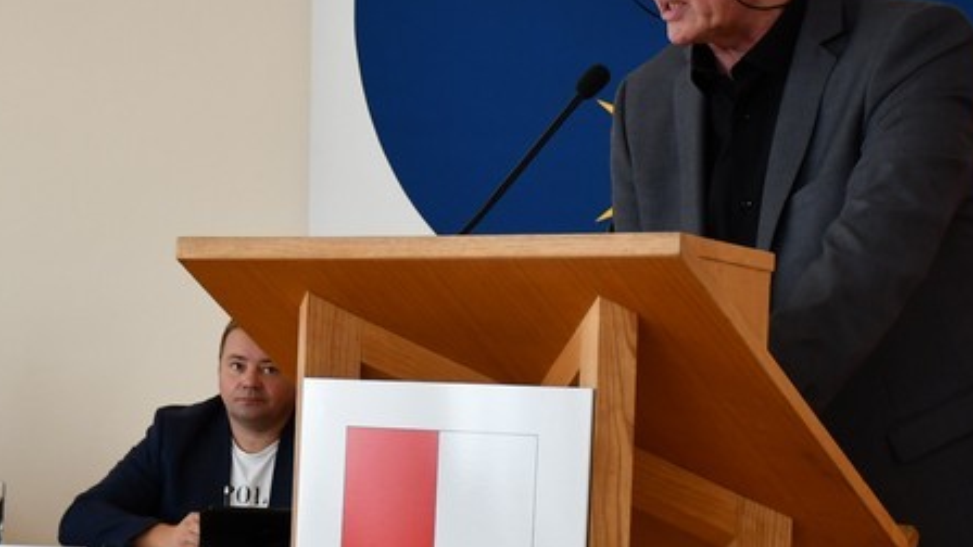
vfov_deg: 9.9
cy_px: 318
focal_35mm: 122
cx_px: 367
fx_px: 3148
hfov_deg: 17.5
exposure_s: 1/200
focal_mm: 34
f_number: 4.2
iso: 800
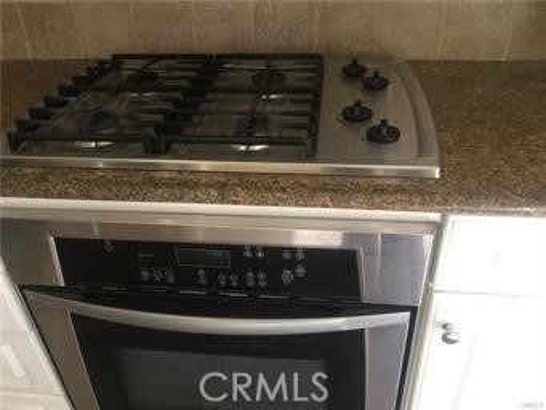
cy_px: 205
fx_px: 458
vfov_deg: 48.3
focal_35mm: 29
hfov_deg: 61.6
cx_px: 273
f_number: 2.2
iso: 32
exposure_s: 1/15
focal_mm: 4.15
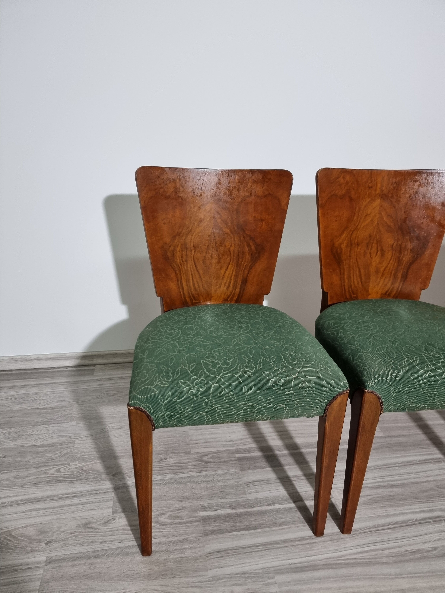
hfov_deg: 56.8
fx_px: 411
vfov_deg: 71.6
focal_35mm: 24
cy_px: 296
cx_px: 222
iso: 320
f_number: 1.8
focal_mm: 6.7
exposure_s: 1/100
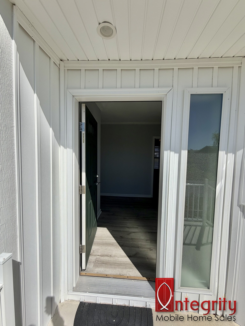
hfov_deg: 85.7
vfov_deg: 102.1
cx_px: 122
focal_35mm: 14
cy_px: 163
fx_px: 132
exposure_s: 1/2092
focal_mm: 2.22
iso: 20
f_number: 2.2
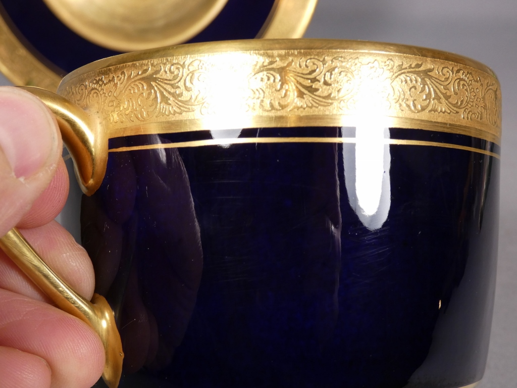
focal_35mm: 61
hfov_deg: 31.7
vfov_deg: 24.0
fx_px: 911
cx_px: 258
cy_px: 194
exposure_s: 1/125
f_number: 4.1
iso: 200
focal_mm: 10.8
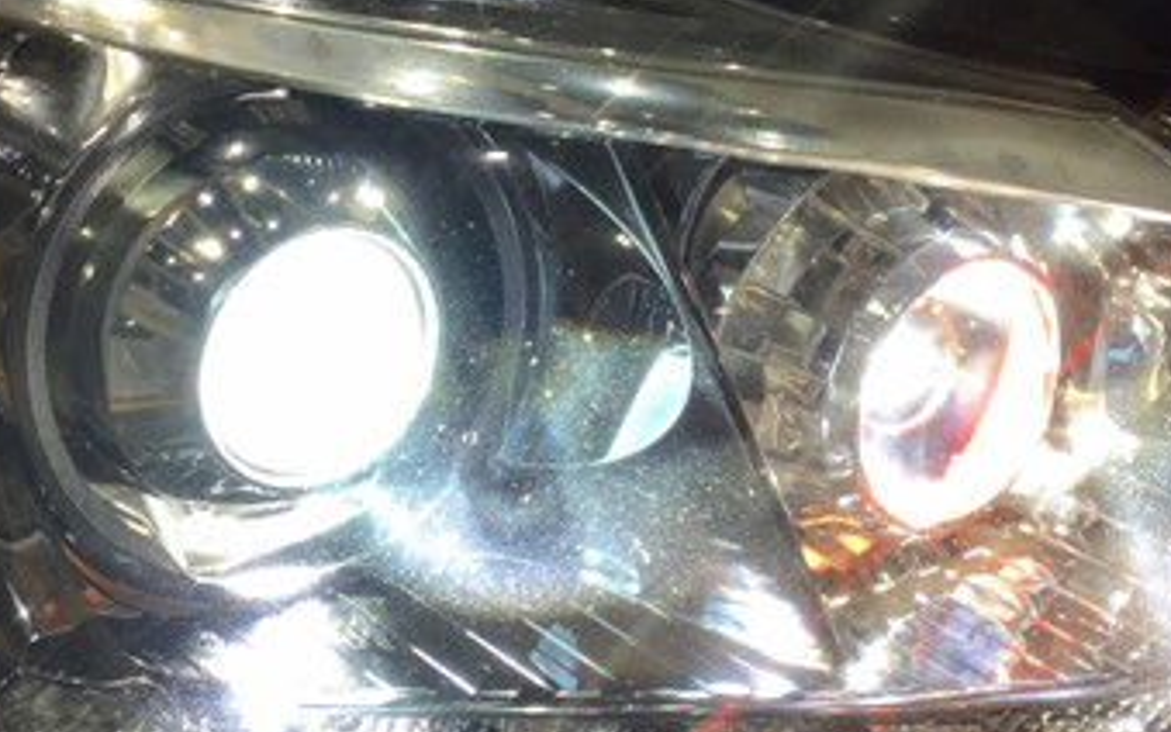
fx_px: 1851
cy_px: 318
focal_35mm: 58
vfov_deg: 22.4
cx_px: 667
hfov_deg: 35.0
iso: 40
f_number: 2.2
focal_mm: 4.15
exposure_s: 1/100
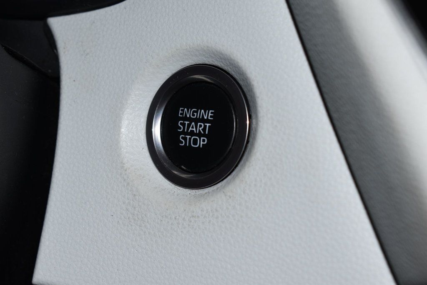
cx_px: 214
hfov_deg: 28.1
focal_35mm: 72
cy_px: 142
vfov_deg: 18.9
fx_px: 854
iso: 100
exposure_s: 1/60
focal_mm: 48
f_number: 8
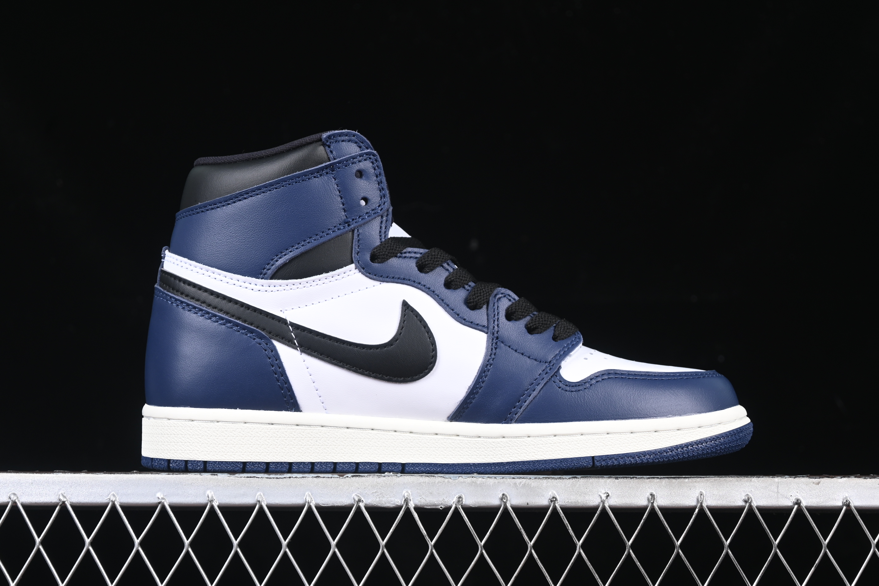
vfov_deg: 18.2
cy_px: 293
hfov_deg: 27.0
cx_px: 440
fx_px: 1831
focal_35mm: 75
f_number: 6.3
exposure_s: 1/60
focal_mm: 50
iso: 160
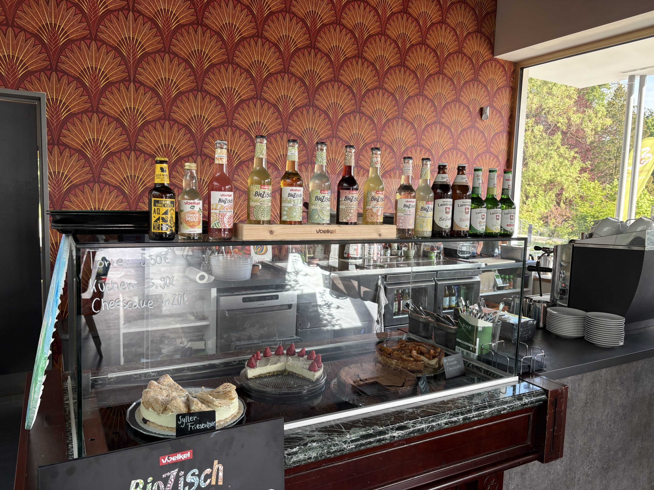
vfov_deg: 53.1
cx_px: 327
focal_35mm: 26
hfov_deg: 67.3
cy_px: 245
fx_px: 491
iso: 64
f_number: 1.6
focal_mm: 5.96
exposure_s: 1/157
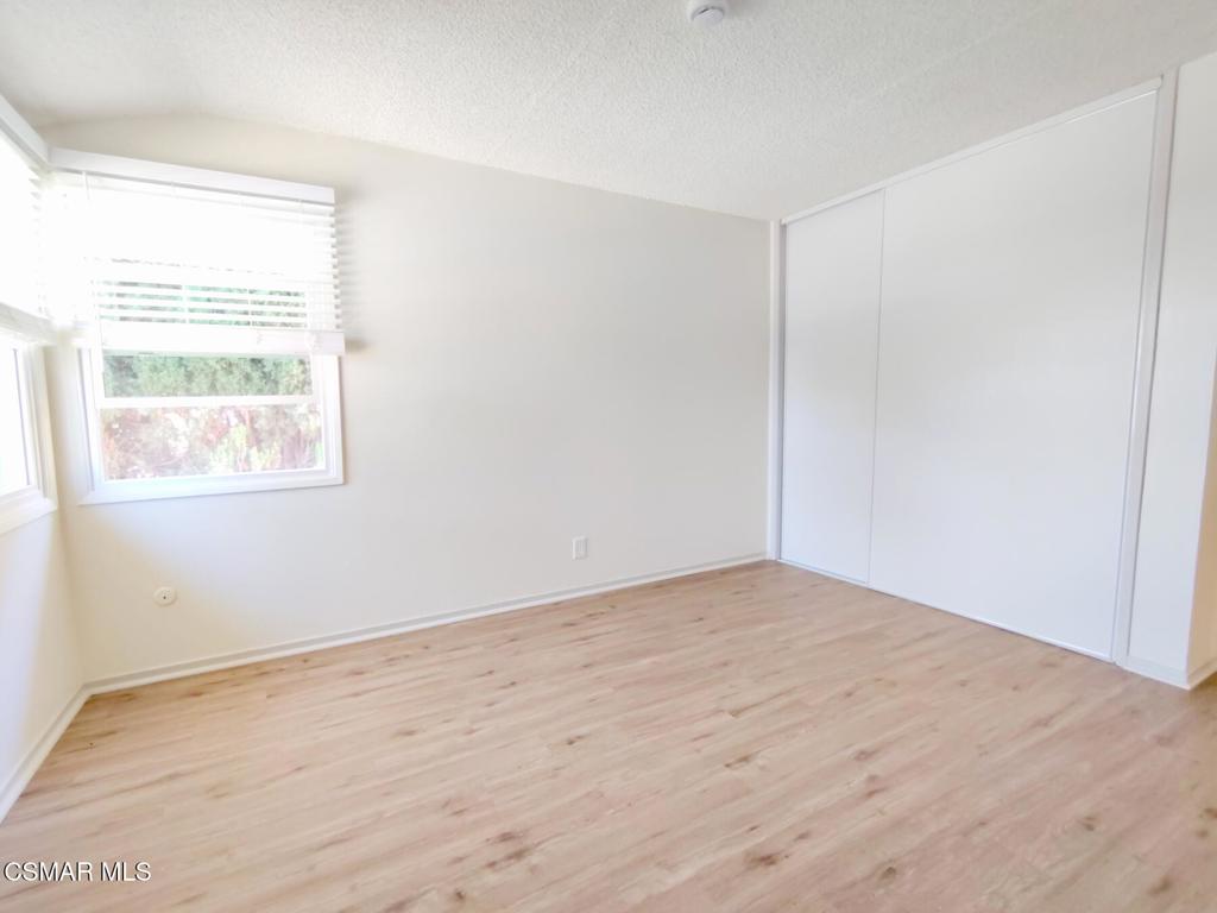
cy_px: 456
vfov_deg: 78.1
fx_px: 563
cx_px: 608
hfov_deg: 94.5
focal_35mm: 16
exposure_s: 1/25
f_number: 2.2
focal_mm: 2.13
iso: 339
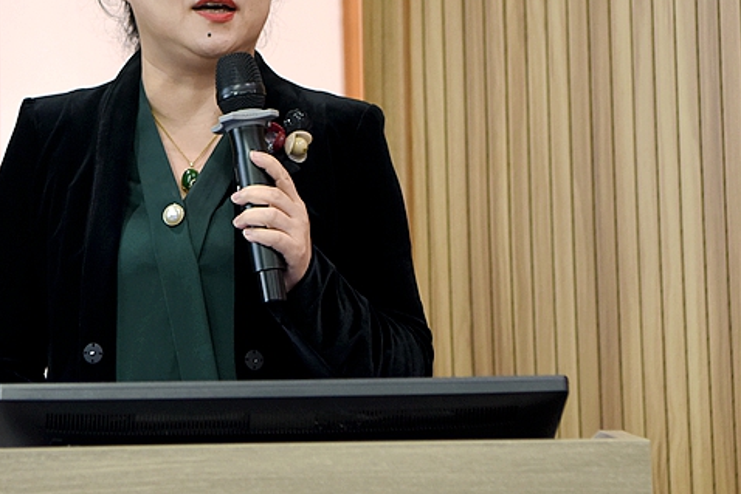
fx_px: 1997
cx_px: 158
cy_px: 126
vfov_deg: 14.1
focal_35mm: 97
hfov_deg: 20.8
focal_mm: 58
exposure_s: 1/50
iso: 800
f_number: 3.5
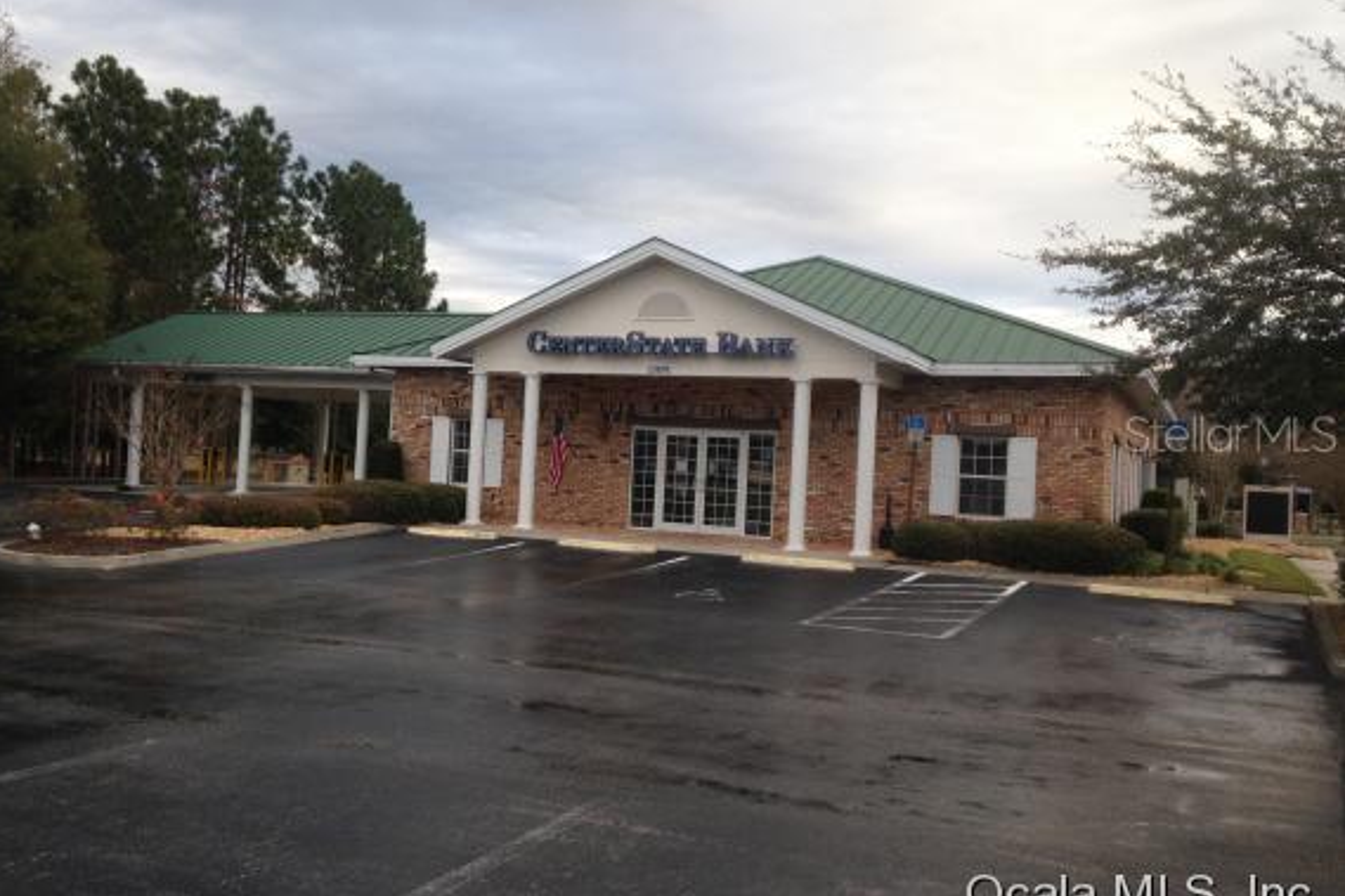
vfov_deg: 37.8
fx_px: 1307
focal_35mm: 35
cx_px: 662
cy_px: 433
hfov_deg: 54.4
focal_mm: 4.12
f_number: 2.4
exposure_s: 1/343
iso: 50
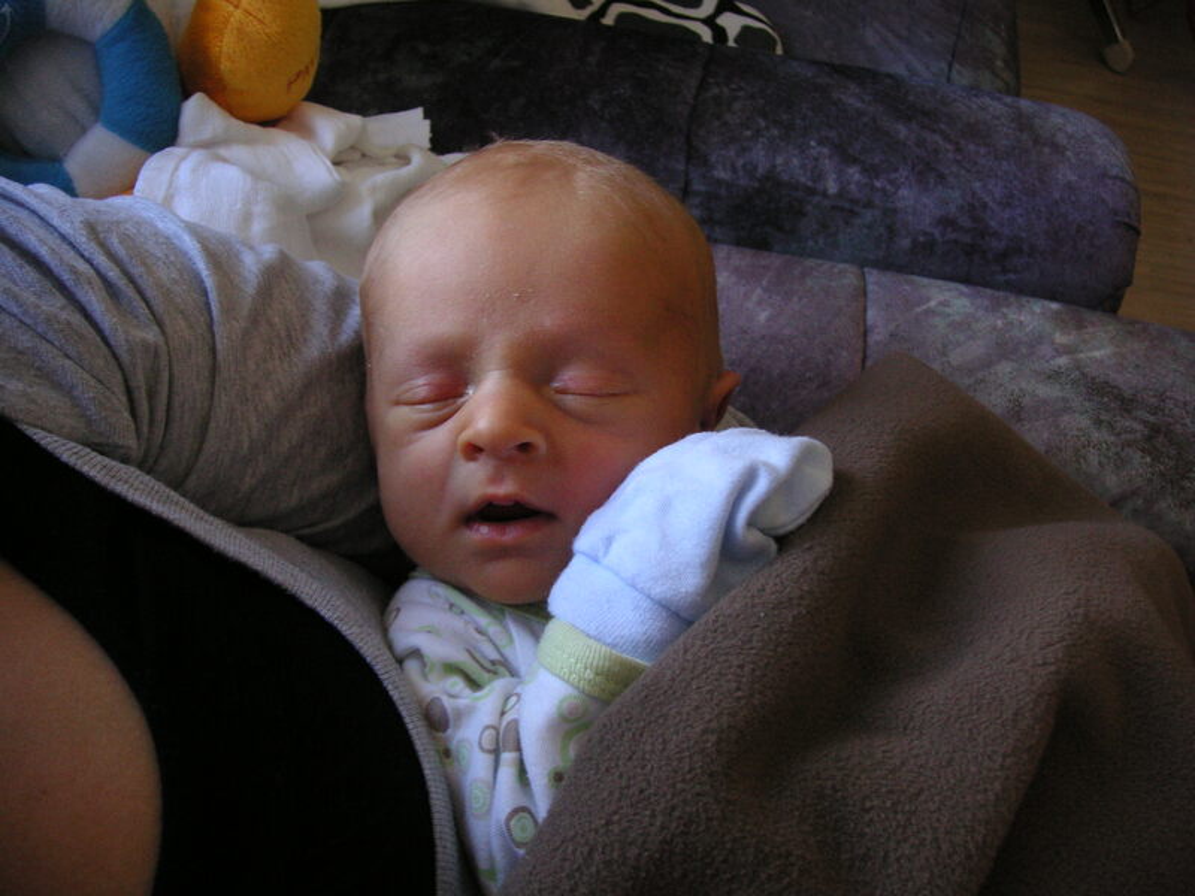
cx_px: 598
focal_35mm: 37
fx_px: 1277
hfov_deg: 50.1
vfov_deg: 38.7
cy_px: 448
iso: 80
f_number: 2.8
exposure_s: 1/45
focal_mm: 6.1
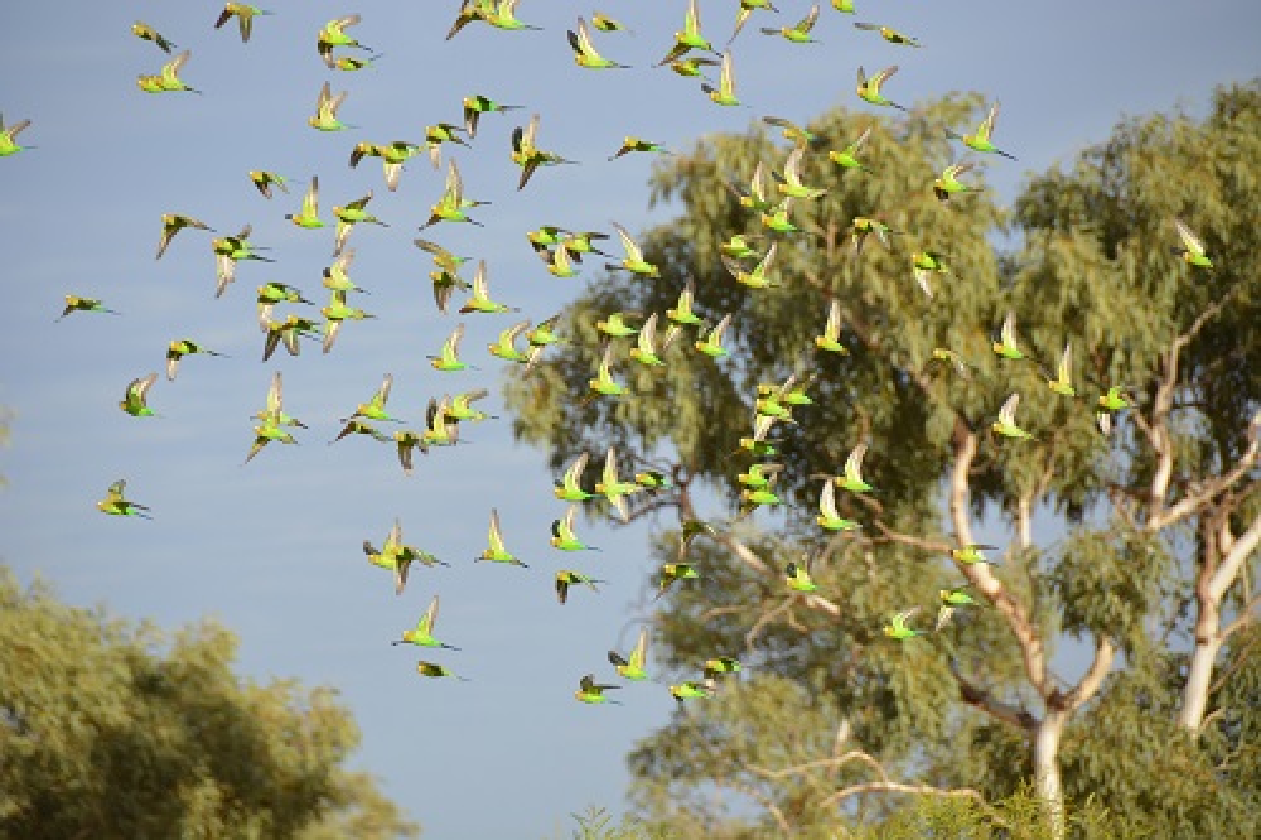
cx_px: 630
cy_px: 420
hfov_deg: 6.9
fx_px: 10504
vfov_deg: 4.6
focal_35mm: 300
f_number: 5.6
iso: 400
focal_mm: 200
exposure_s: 1/1600
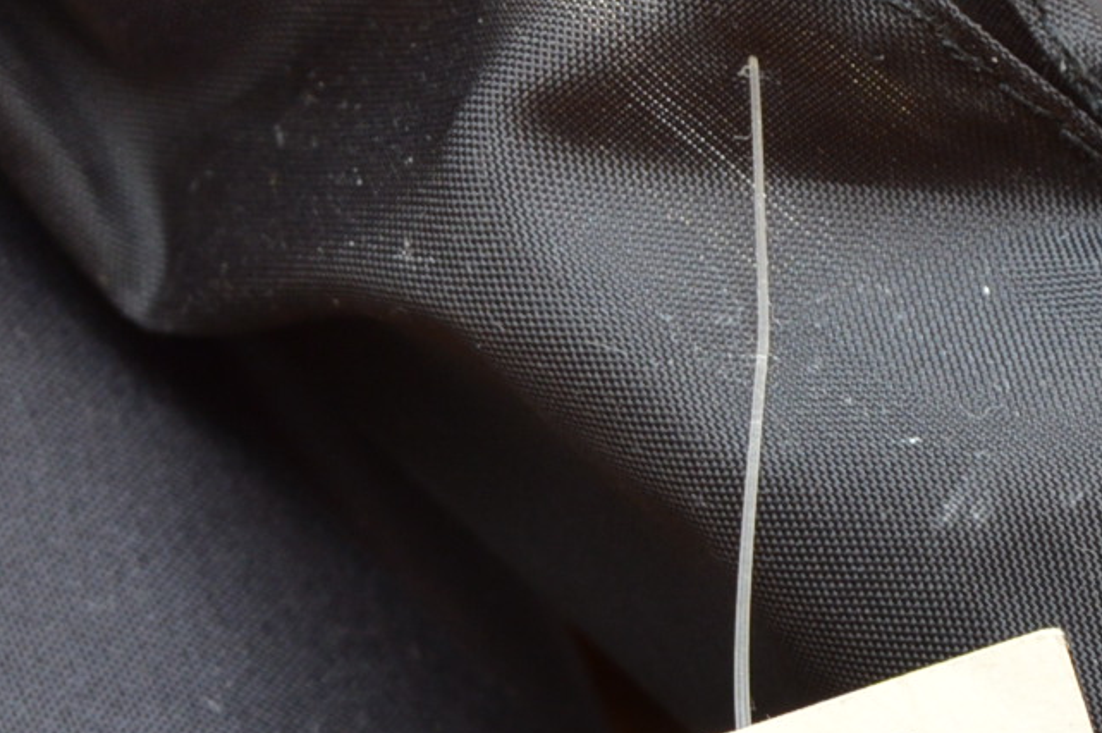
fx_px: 5596
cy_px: 769
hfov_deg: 11.2
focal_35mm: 183
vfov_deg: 7.4
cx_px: 533
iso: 200
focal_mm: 26
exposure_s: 1/160
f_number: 5
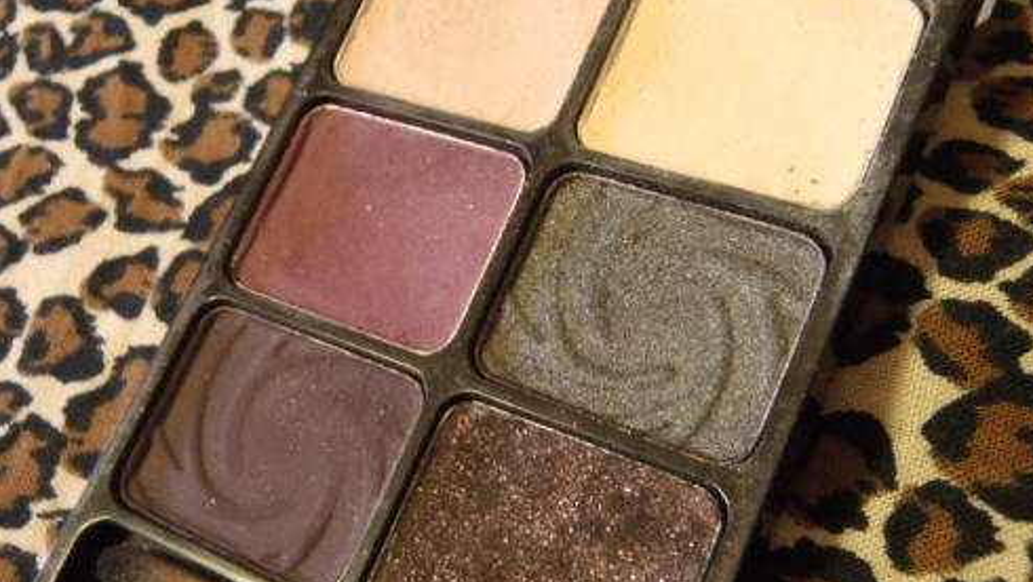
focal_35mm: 40
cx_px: 525
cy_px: 311
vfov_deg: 29.7
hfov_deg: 50.5
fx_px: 1096
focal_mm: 6.53
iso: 200
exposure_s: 1/4
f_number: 4.1
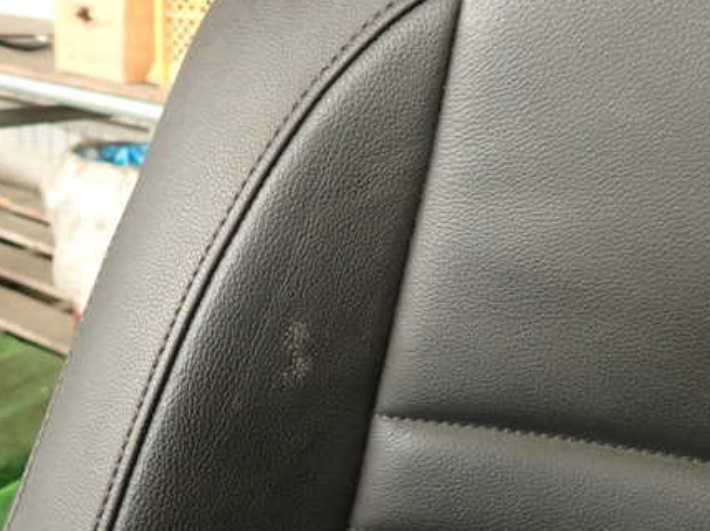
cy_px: 286
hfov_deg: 52.6
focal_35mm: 35
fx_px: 717
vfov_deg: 40.6
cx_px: 379
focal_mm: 4.5
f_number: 2
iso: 160
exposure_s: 1/60
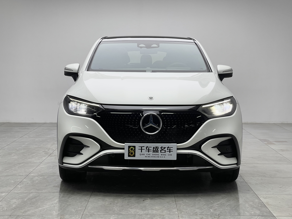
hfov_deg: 29.4
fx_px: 557
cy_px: 108
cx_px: 150
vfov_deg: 22.3
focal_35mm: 66
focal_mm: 7.5
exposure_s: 1/104
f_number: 2.2
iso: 20
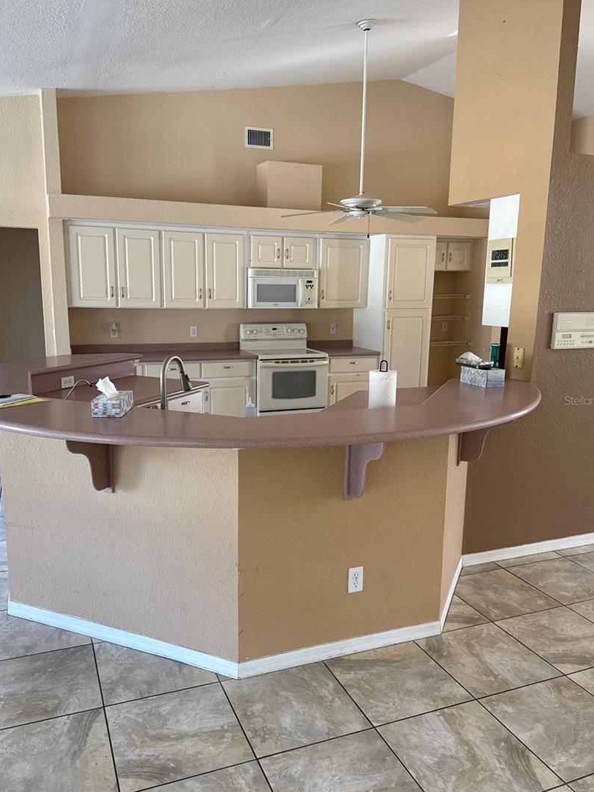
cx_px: 283
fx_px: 618
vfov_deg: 65.3
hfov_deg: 51.3
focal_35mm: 27
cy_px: 400
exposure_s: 1/116
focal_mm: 6.76
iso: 200
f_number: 1.78
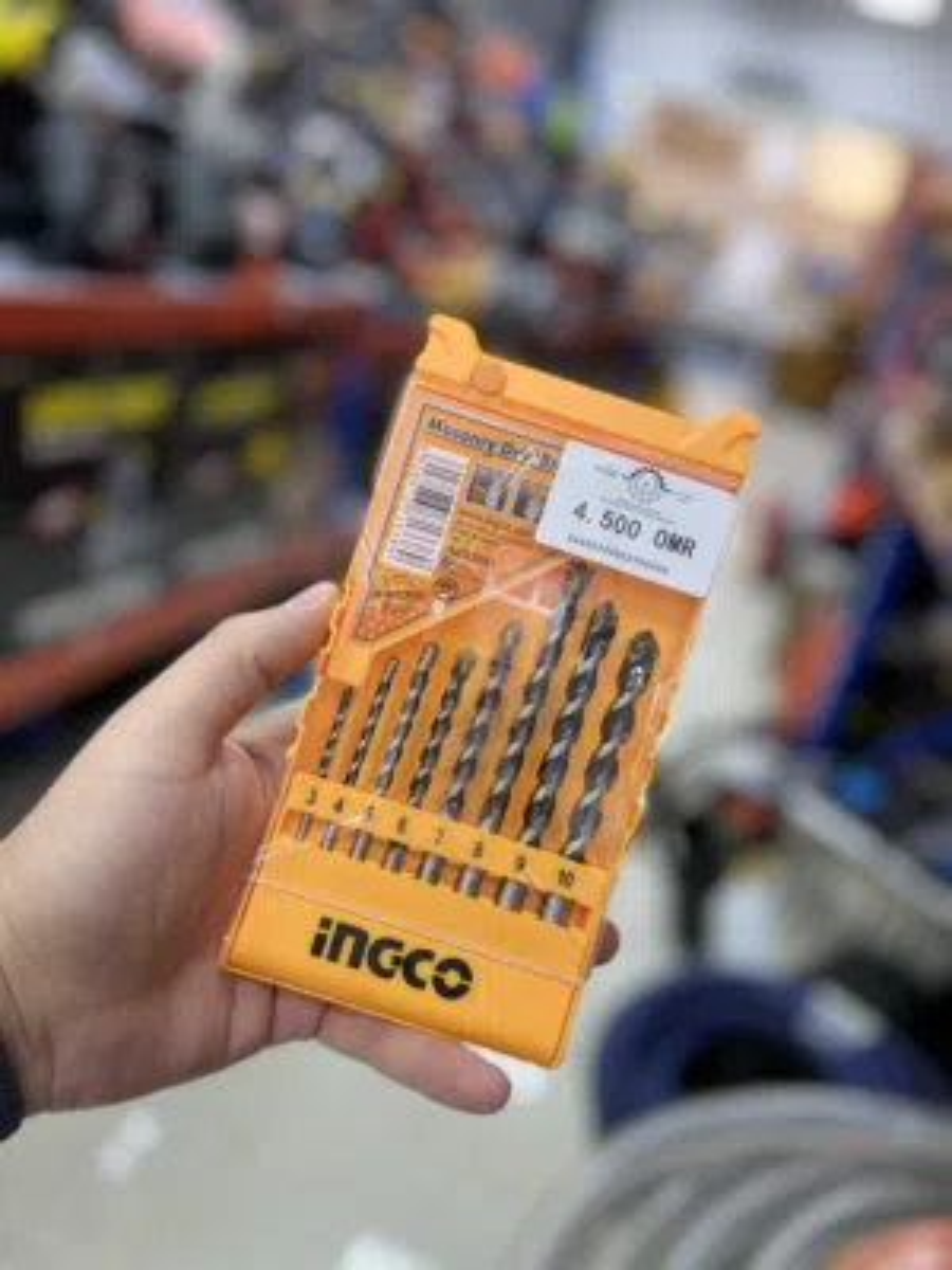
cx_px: 476
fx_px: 953
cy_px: 635
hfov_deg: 53.1
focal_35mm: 26
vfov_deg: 67.3
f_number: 1.5
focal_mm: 5.7
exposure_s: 1/121
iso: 50
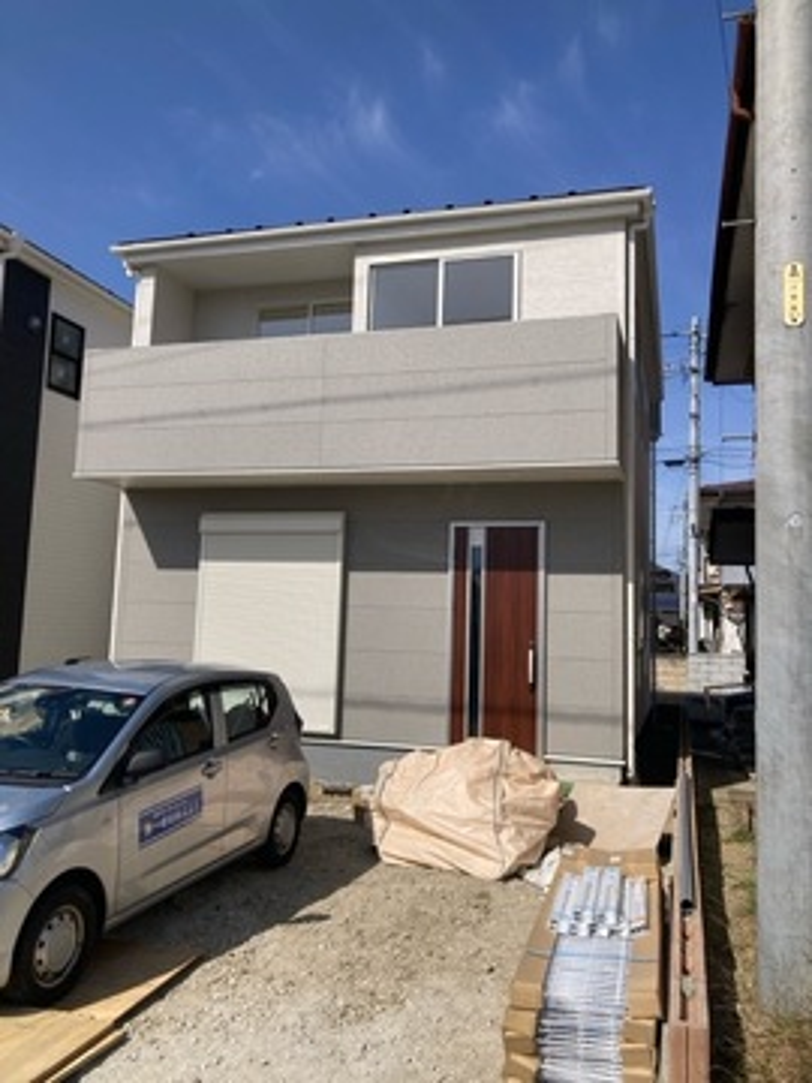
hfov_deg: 49.7
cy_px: 542
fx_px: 876
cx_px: 406
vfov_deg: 63.4
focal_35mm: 28
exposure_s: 1/4049
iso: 25
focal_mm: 3.99
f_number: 1.8
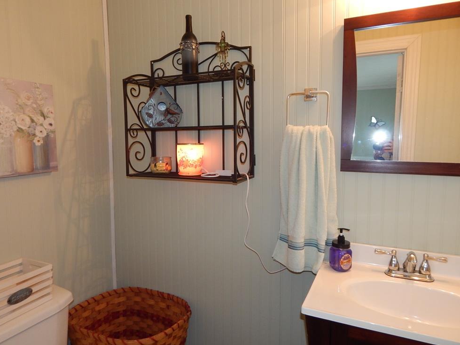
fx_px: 306
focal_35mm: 23
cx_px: 230
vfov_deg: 58.9
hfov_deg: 73.9
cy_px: 172
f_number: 3
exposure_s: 1/30
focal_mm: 4
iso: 200
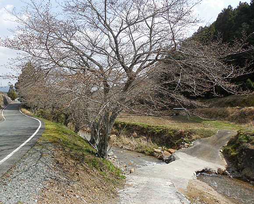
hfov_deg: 64.0
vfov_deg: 53.2
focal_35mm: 27
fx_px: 203
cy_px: 101
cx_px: 119
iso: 125
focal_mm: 4.5
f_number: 3.3
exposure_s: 1/800
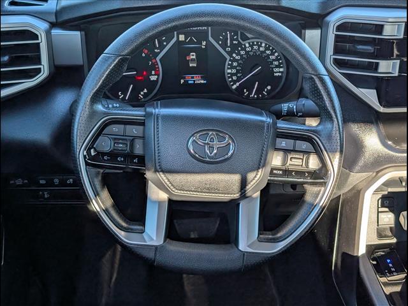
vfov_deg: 29.7
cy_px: 153
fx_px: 578
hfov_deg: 38.9
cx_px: 204
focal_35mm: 49
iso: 189
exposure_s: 1/476
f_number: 1.68
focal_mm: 6.9
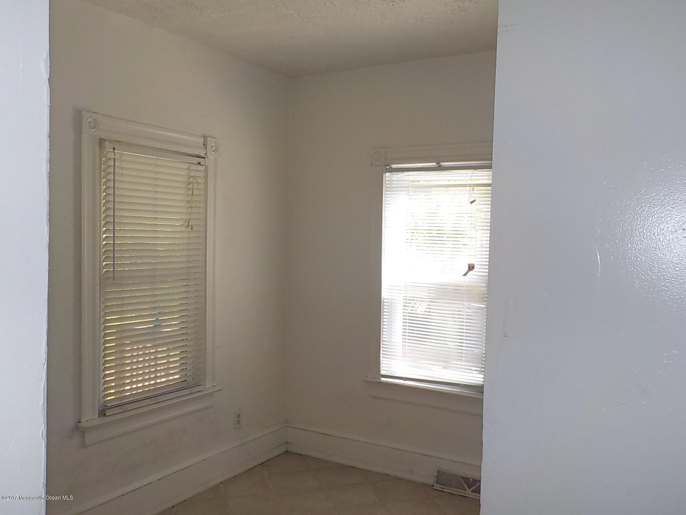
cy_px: 258
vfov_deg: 46.8
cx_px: 343
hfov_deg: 60.0
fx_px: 595
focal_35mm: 30
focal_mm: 4.1
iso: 125
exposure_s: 1/60
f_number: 3.3
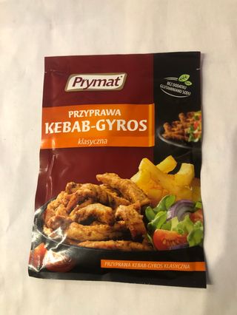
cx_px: 118
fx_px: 255
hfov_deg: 49.8
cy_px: 158
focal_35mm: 28
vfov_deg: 63.4
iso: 100
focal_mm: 3.99
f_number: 1.8
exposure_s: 1/10
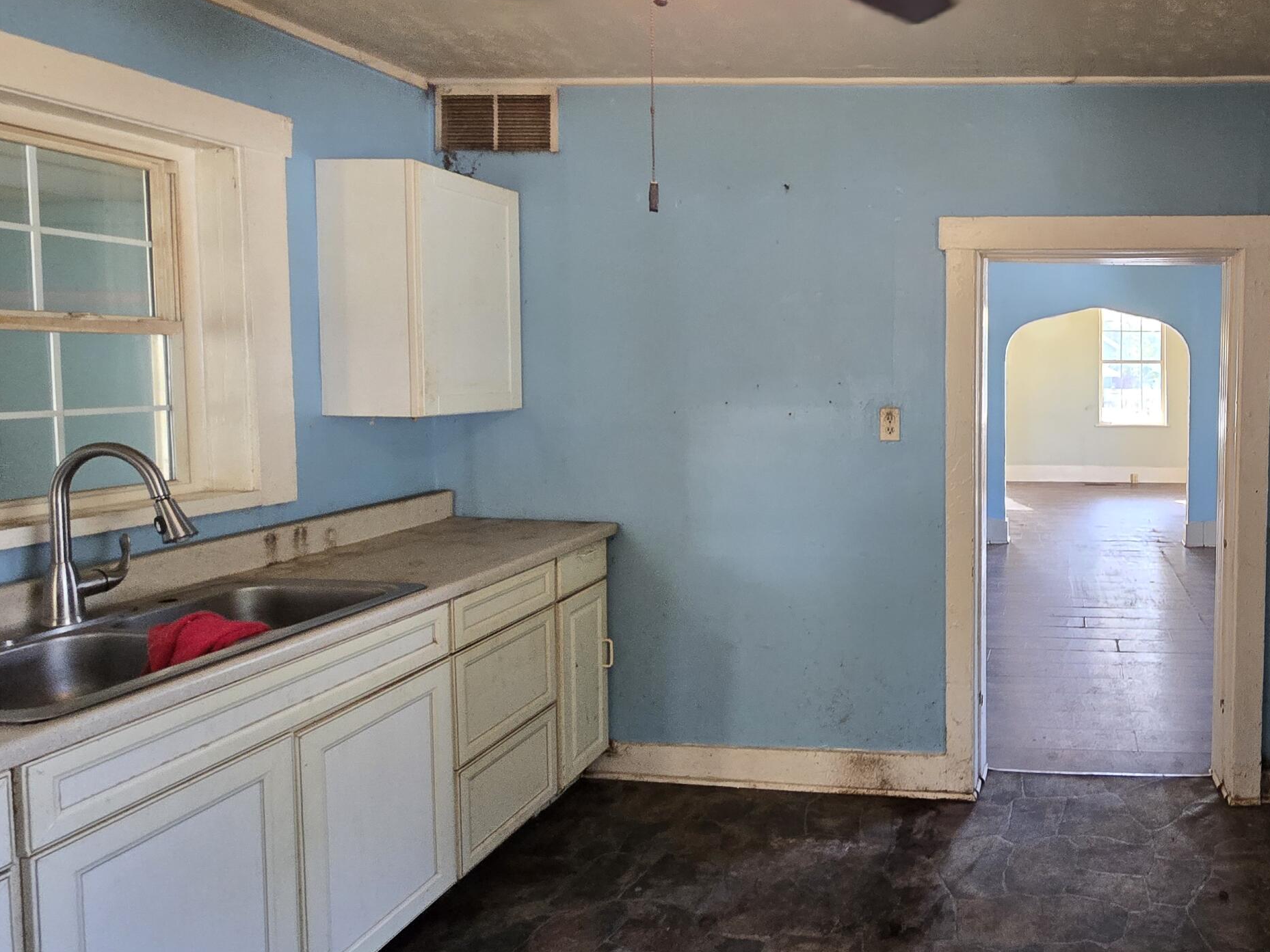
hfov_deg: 71.2
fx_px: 771
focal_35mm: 21
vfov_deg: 63.2
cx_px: 1014
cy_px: 415
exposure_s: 1/60
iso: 320
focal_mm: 2.2
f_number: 2.2
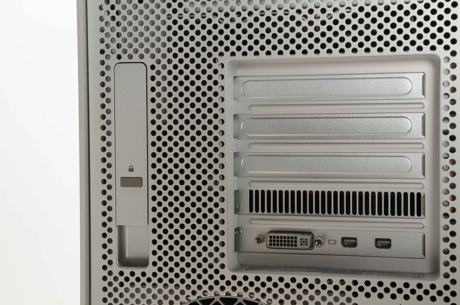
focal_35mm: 75
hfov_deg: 27.0
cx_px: 230
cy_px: 152
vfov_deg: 18.1
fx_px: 956
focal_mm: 50
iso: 200
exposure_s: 1/160
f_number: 14
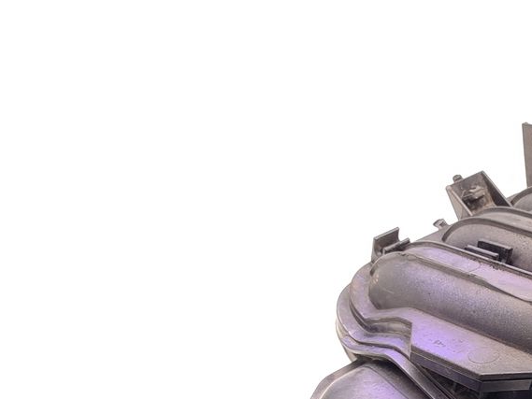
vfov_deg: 25.7
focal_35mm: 54
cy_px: 398
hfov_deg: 31.8
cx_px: 573
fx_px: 830
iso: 250
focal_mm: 5.89
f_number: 1.89
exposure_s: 1/100
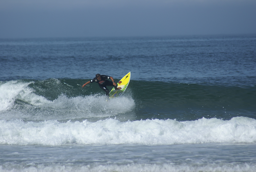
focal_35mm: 450
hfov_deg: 4.6
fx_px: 3204
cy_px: 86
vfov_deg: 3.1
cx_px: 128
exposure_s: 1/640
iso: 100
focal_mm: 300
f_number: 7.1
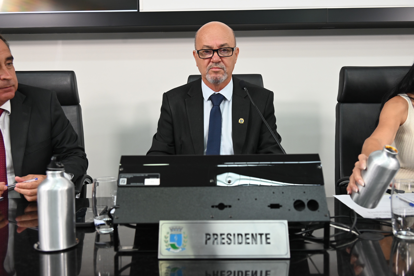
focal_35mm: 33
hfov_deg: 57.2
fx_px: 380
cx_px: 207
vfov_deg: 40.0
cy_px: 138
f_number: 4.8
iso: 1400
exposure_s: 1/125
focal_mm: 33
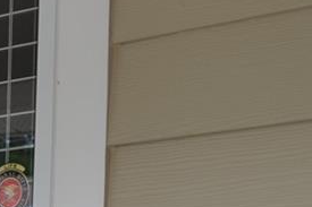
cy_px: 354
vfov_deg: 8.4
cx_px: -450
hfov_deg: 11.0
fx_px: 1360
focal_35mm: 157
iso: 110
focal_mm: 18
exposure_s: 1/60
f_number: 5.6
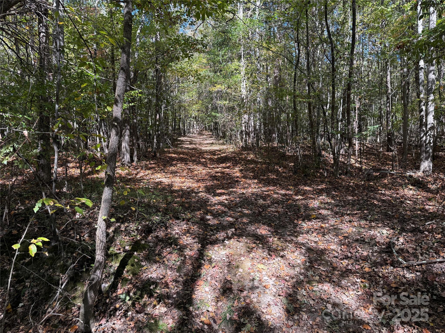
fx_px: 309
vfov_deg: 56.8
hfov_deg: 71.6
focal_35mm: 24
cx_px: 222
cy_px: 166
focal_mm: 6.76
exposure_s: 1/391
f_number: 1.78
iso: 100
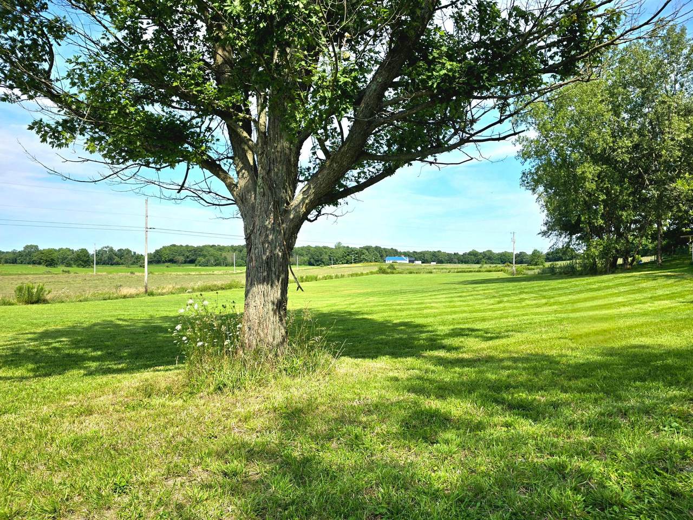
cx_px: 346
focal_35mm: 23
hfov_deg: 73.9
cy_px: 260
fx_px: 460
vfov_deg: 58.9
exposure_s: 1/769
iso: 12
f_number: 1.7
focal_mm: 6.3
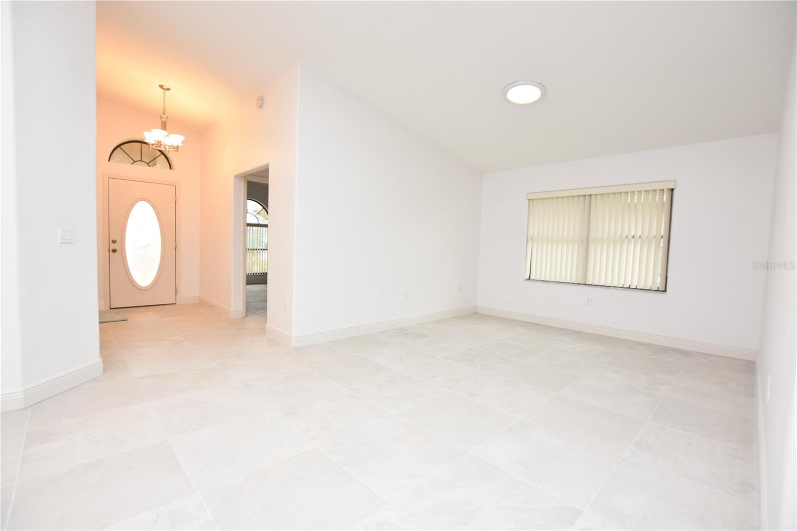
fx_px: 332
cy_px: 266
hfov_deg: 100.4
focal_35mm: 15
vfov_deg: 77.3
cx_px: 398
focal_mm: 10
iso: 400
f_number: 4
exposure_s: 1/60
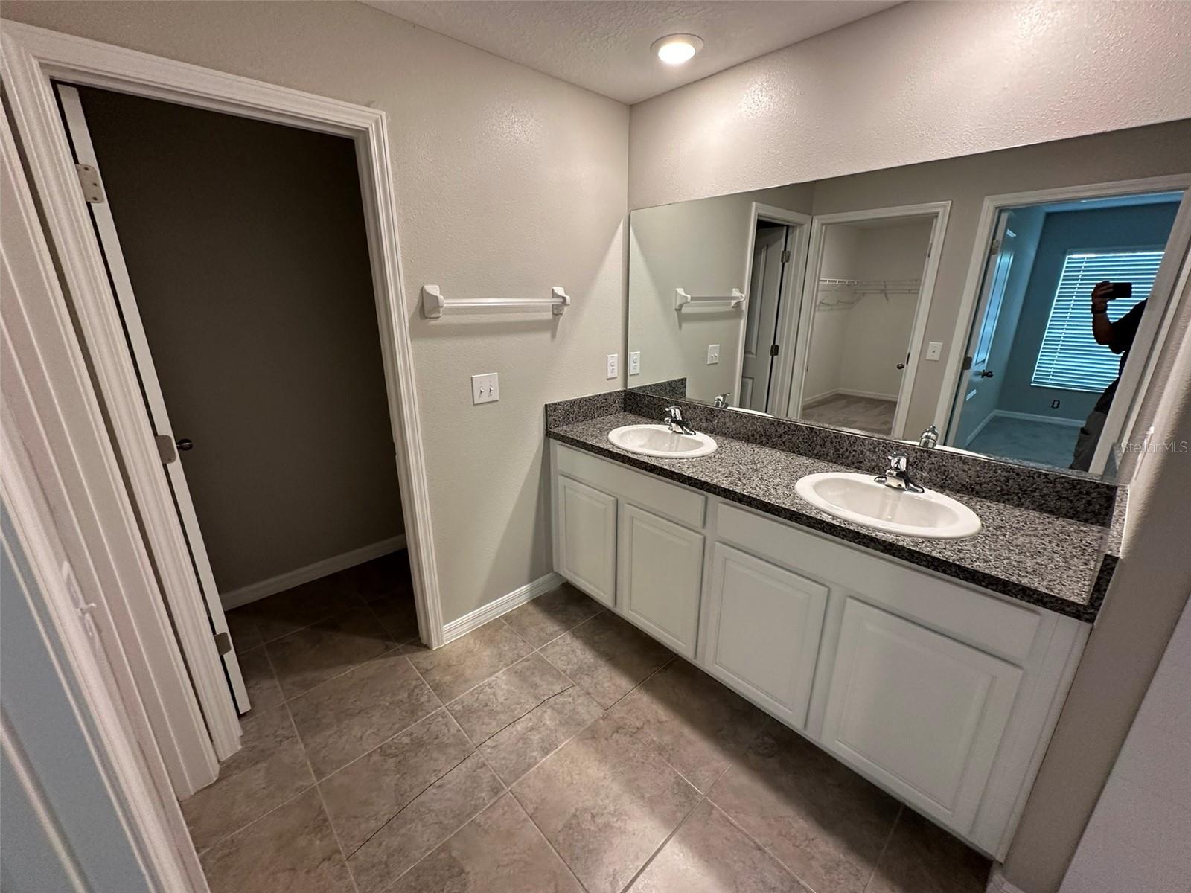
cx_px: 596
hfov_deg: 102.1
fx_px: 482
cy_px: 446
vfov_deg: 85.7
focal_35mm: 14
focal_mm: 2.22
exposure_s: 1/60
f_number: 2.2
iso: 200
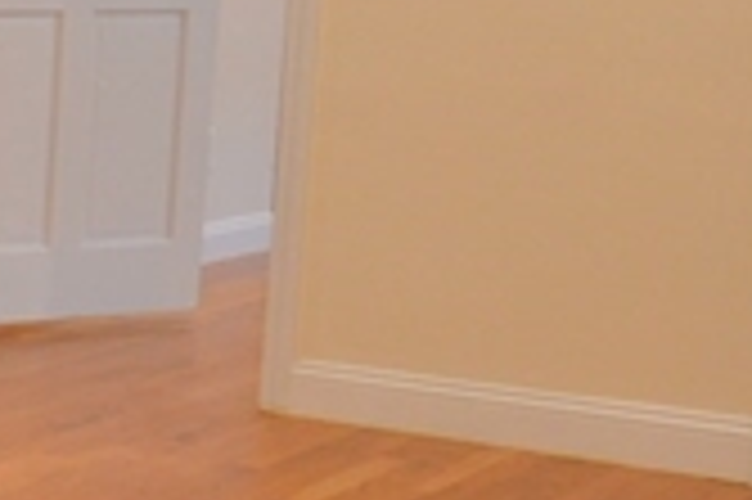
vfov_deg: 14.8
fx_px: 1920
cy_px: 282
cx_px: -784
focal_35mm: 92
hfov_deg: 16.5
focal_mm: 10
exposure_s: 1/60
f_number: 3.5
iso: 500
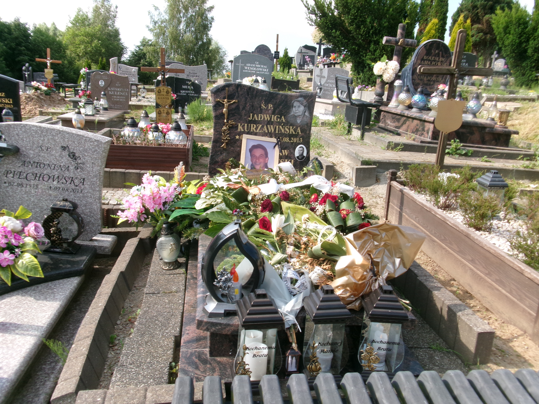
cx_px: 270
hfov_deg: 63.4
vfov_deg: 49.7
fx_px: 436
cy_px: 202
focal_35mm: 28
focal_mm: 5.1
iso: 100
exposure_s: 1/52
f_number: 10.8
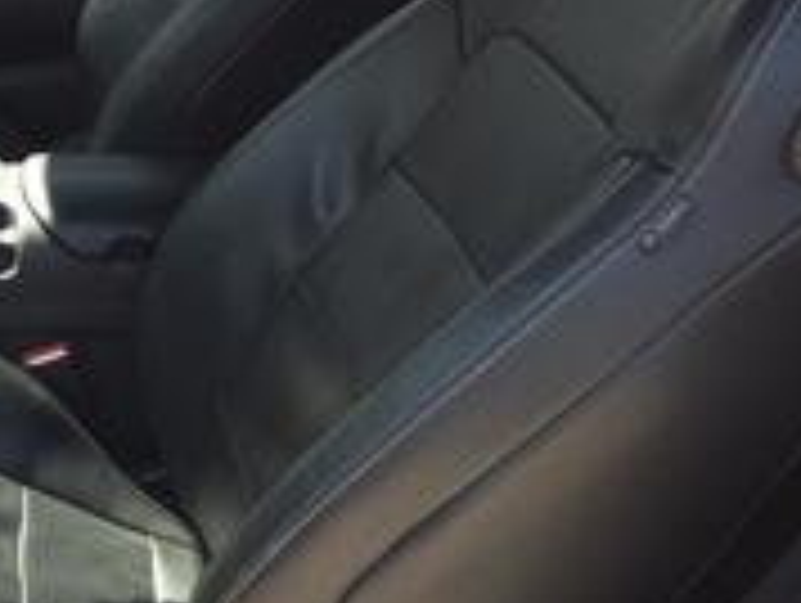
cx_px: -176
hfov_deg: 26.3
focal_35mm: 65
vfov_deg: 22.5
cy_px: 400
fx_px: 1506
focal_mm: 5.4
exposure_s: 1/152
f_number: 1.8
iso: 50
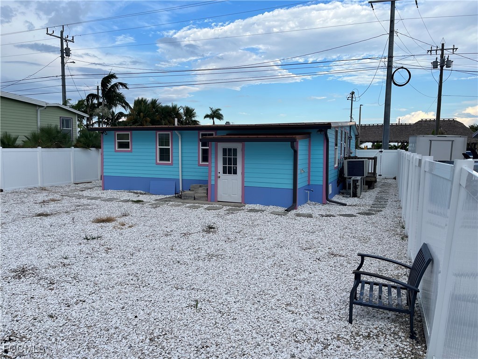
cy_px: 180
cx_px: 239
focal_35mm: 26
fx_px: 359
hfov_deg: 67.3
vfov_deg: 53.1
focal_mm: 5.1
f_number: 1.6
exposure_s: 1/1339
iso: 50
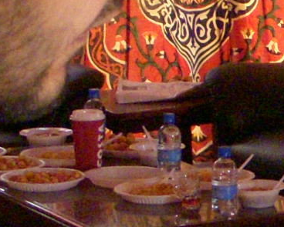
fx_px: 2145
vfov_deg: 6.1
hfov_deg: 7.2
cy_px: 24
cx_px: 614
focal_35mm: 255
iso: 640
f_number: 3.4
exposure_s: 1/125
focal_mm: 7.9
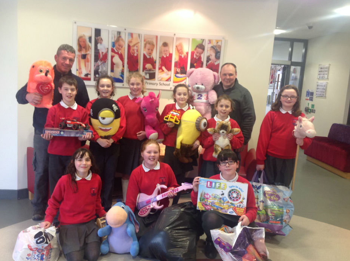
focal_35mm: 37
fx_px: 373
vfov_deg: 38.6
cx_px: 170
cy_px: 136
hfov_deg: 50.2
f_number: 2.4
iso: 100
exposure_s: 1/15
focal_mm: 4.28
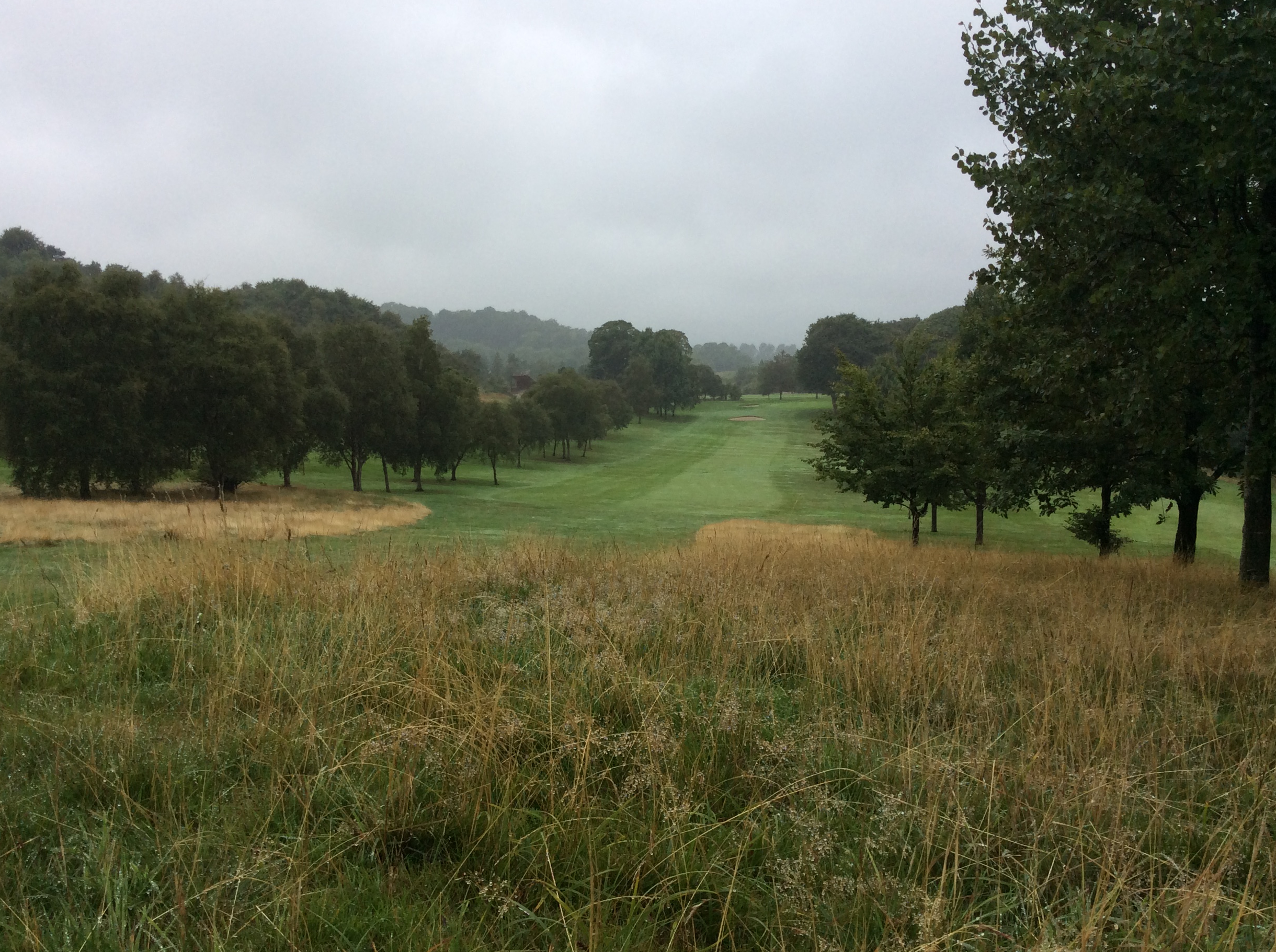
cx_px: 613
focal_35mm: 34
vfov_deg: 41.7
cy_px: 477
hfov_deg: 54.0
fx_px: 1251
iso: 32
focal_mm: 3.3
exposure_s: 1/120
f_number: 2.4
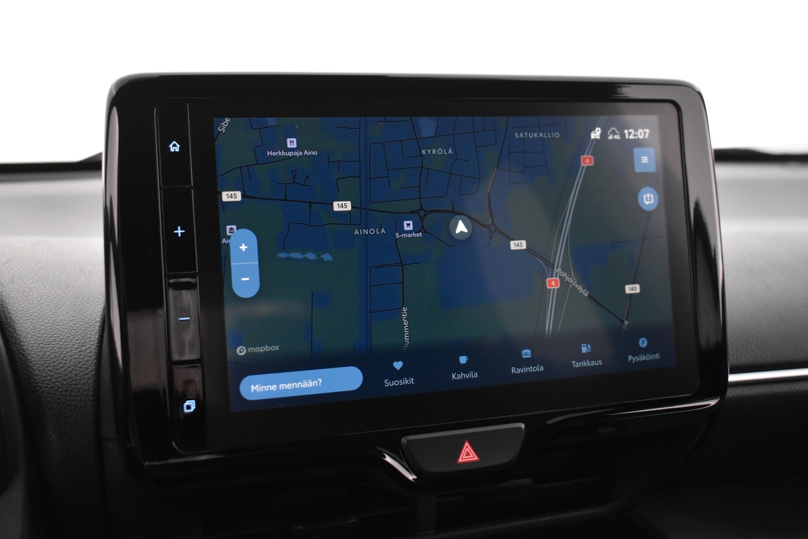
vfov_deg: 29.9
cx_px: 404
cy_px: 270
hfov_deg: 43.6
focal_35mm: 45
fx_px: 1010
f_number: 4.2
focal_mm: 30
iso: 3200
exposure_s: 1/30
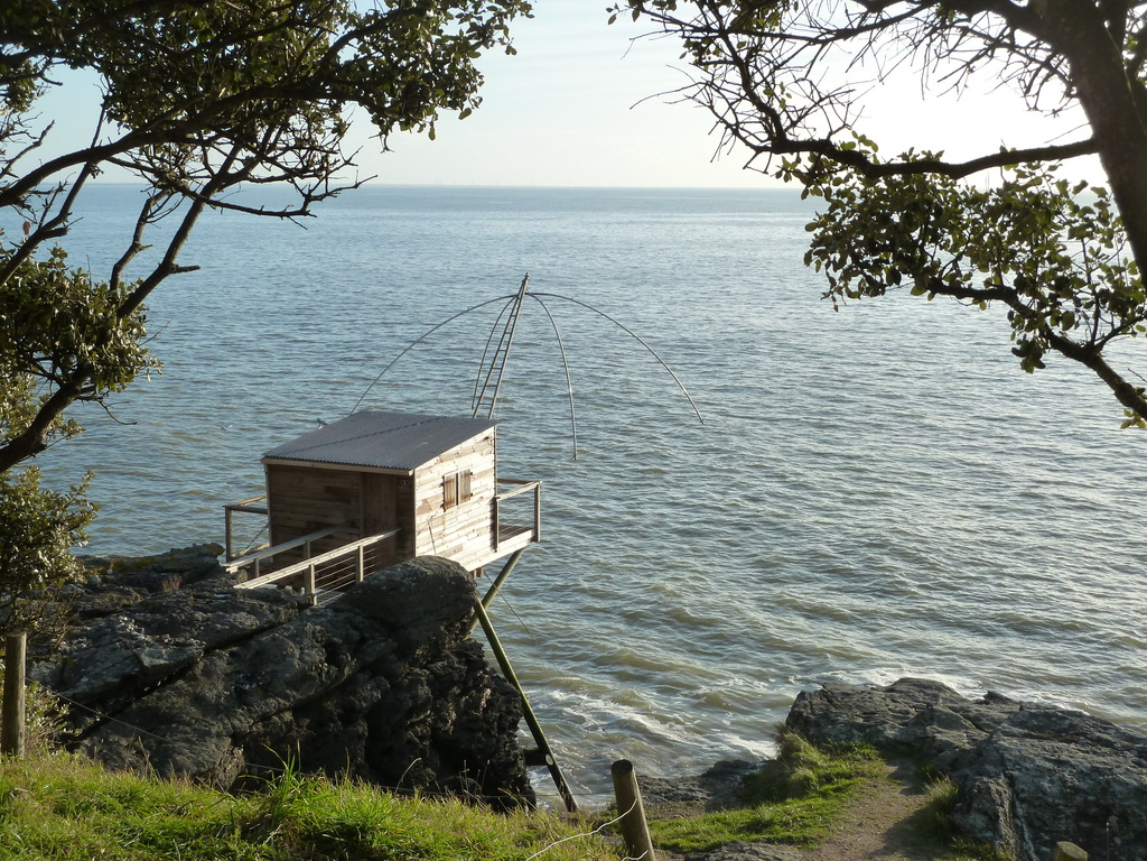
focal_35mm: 48
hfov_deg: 39.7
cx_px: 574
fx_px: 1590
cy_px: 430
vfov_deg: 30.3
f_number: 4.5
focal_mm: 7.9
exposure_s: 1/400
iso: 125
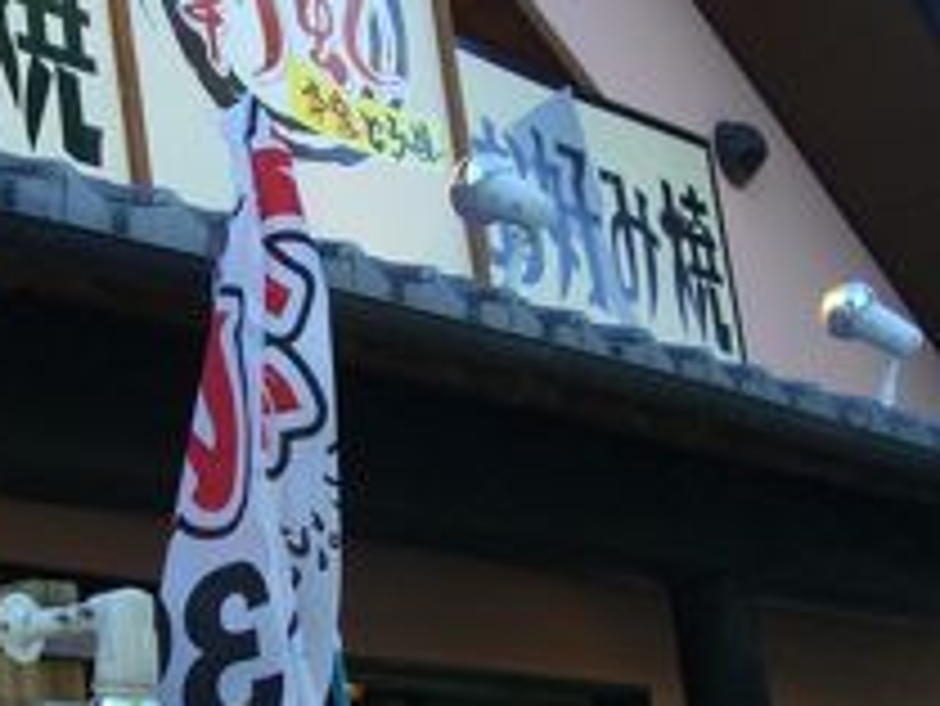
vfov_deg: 12.5
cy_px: 555
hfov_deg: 16.6
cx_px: 247
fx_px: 3206
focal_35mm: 118
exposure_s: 1/200
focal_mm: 7.9
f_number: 2.8
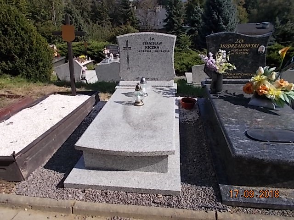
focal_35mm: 26
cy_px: 110
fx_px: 221
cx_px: 147
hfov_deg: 67.3
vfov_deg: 53.1
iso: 80
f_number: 8
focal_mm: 4.6
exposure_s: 1/200
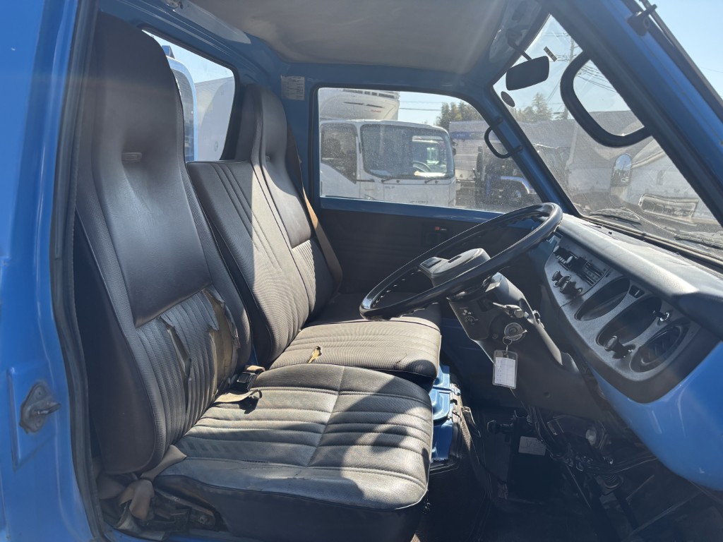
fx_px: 543
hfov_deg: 67.3
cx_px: 362
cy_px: 271
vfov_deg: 53.1
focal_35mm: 26
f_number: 1.6
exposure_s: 1/1381
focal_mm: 5.96
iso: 50
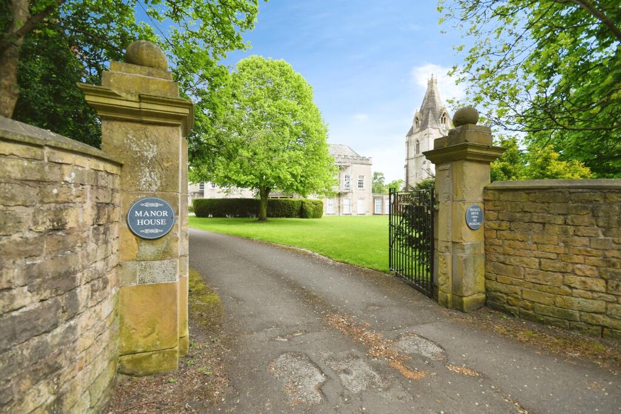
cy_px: 207
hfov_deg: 100.4
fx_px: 259
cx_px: 310
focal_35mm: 15
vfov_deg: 77.3
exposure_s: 1/320
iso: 400
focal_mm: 10
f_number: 8
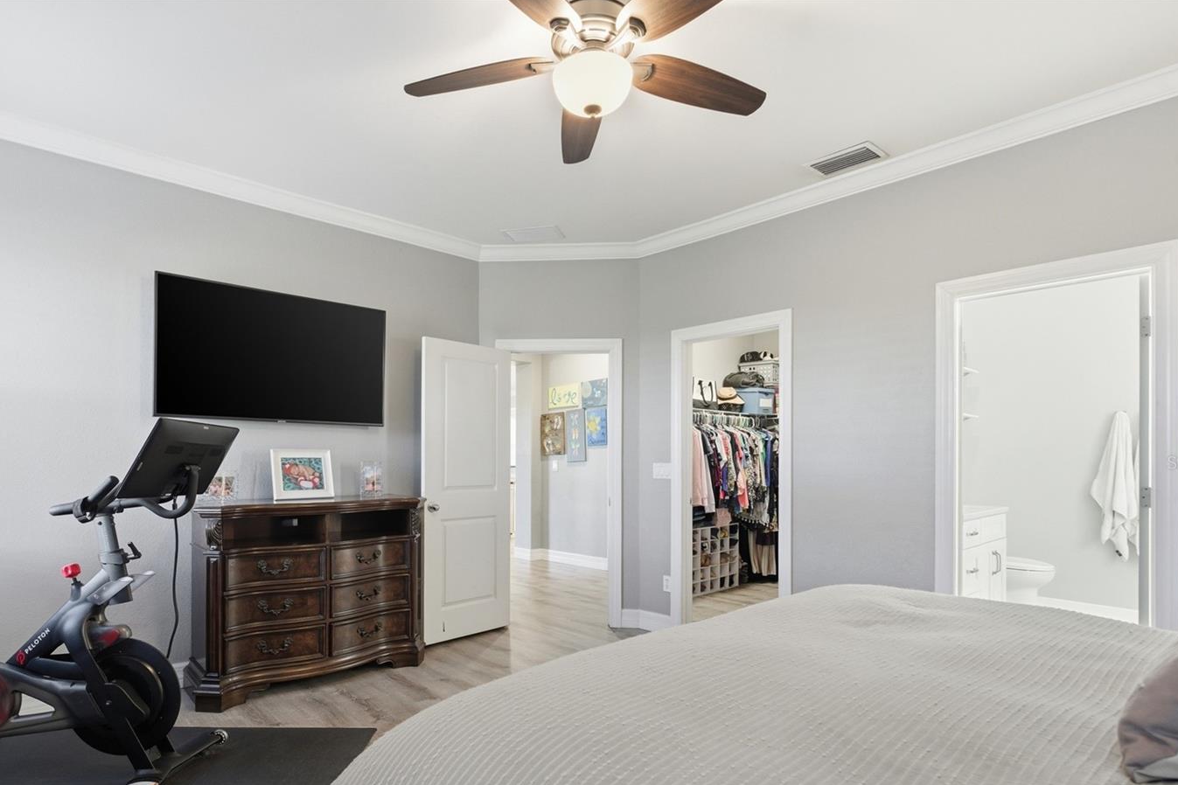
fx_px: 622
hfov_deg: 86.8
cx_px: 546
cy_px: 462
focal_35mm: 19
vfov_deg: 64.1
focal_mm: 16
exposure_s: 1/15
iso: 400
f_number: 9
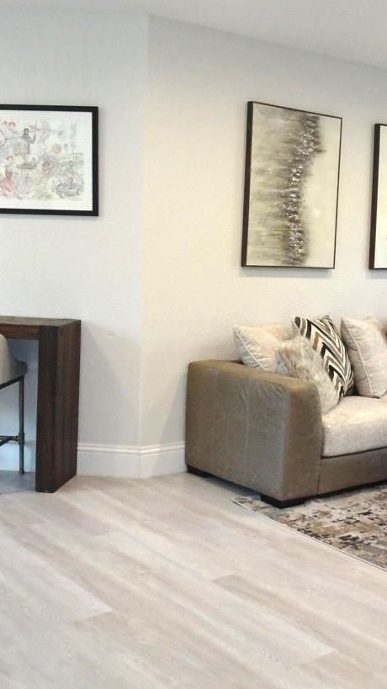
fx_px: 840
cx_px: 310
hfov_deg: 25.5
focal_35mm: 46
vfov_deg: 44.6
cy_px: 342
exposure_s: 1/30
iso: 200
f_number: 3.5
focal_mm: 4.1
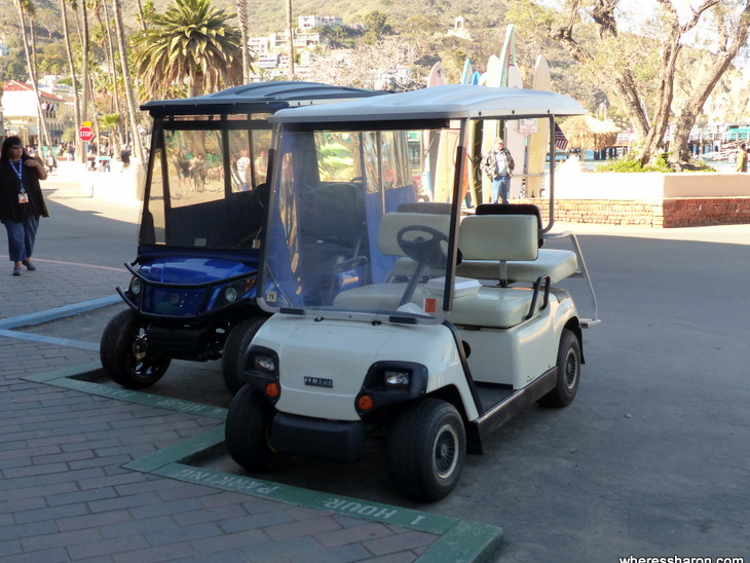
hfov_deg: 41.2
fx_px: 997
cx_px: 353
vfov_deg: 31.5
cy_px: 278
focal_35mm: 46
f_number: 4
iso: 160
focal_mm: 7.6
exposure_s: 1/200
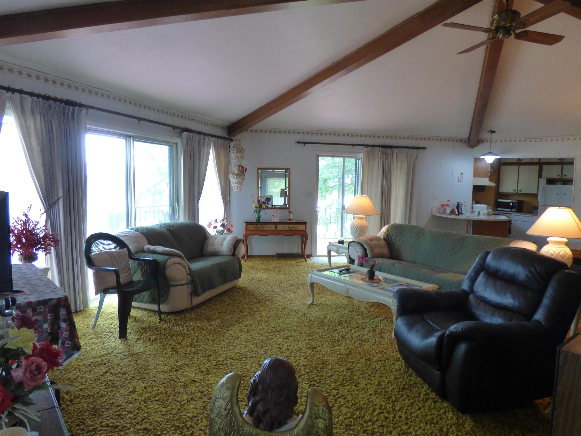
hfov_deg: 73.9
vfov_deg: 58.9
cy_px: 218
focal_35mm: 23
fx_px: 386
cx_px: 290
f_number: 3
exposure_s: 1/40
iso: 400
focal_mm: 4.11
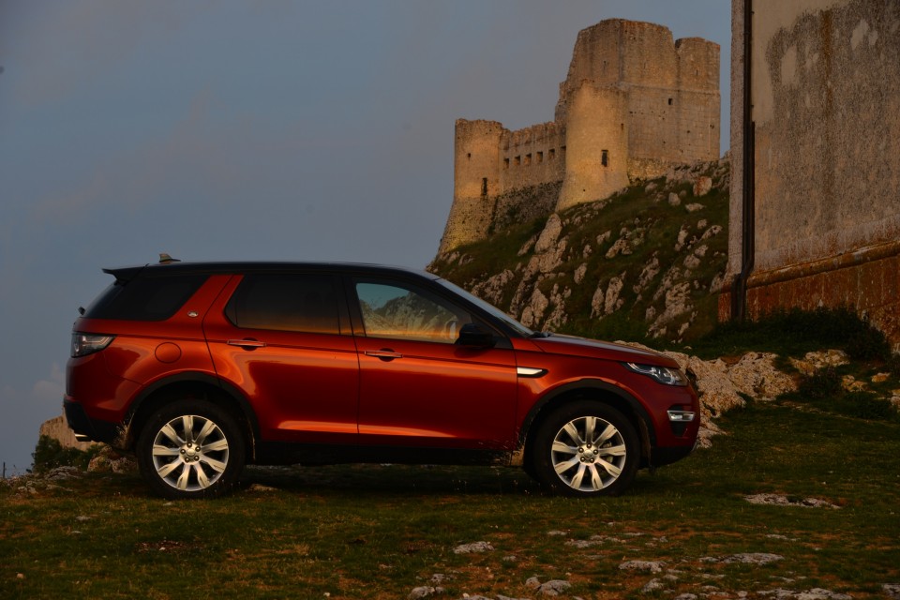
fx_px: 2125
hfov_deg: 23.9
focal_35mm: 85
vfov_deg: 16.1
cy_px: 300
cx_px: 450
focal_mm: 85
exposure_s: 1/5
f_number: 7.1
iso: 100
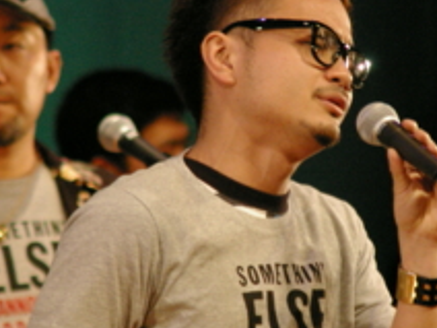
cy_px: 168
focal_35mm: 816
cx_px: 237
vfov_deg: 1.8
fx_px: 10301
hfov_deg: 2.4
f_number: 5.6
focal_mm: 240
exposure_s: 1/180
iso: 1600
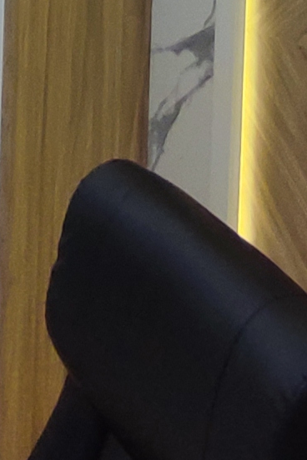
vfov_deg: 17.0
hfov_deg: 13.7
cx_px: 38
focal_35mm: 99
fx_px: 1266
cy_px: -368
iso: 131
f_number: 2.2
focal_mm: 1.65
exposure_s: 1/33
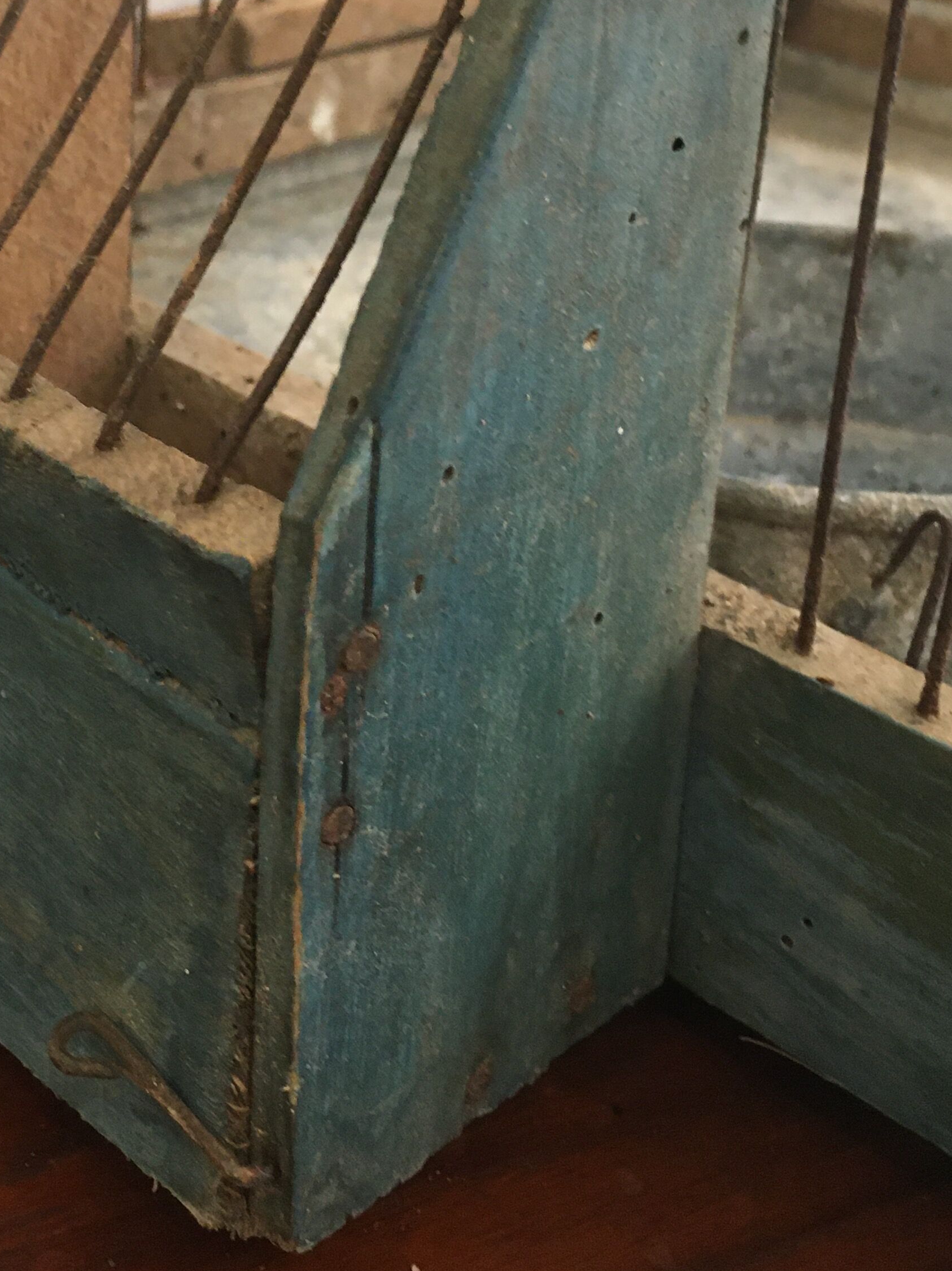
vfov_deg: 36.0
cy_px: 319
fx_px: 1907
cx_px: 280
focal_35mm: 52
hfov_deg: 27.8
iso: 200
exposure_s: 1/33
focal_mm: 4.15
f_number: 2.2
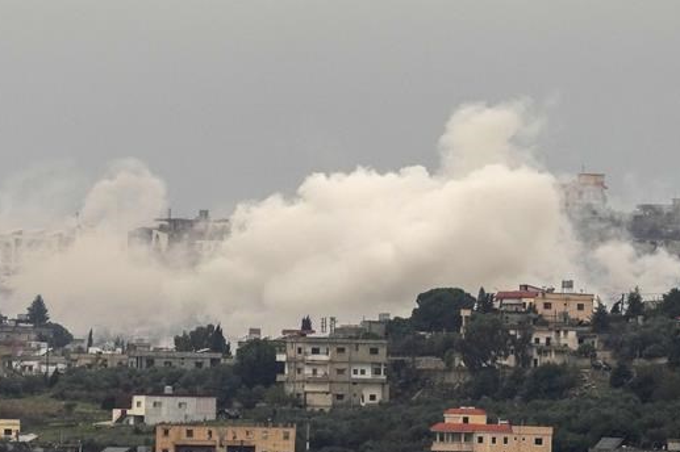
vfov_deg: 1.8
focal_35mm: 755
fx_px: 14252
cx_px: 324
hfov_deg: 2.7
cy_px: 283
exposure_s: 1/2500
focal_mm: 600
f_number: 5.6
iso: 1250
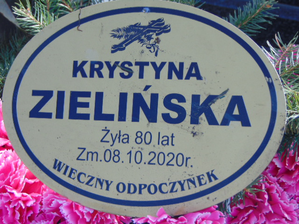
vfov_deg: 13.7
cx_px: 150
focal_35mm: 108
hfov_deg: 18.2
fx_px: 933
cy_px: 112
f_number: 3.9
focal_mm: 19.4
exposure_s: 1/200
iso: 80
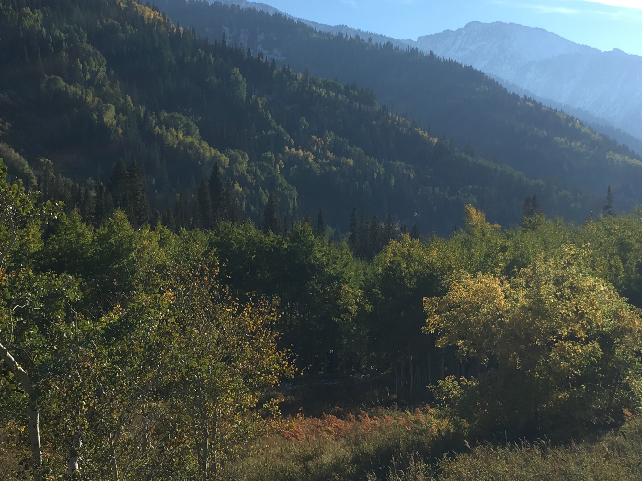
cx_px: 350
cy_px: 264
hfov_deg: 32.7
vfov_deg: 24.8
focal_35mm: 59
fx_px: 1094
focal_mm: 4.15
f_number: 2.2
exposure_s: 1/1350
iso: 25
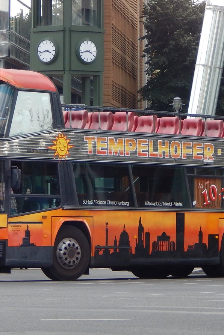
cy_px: 168
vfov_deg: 11.2
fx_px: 1707
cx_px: 113
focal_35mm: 183
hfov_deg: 7.5
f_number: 4.8
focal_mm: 23.4
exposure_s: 1/160
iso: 125
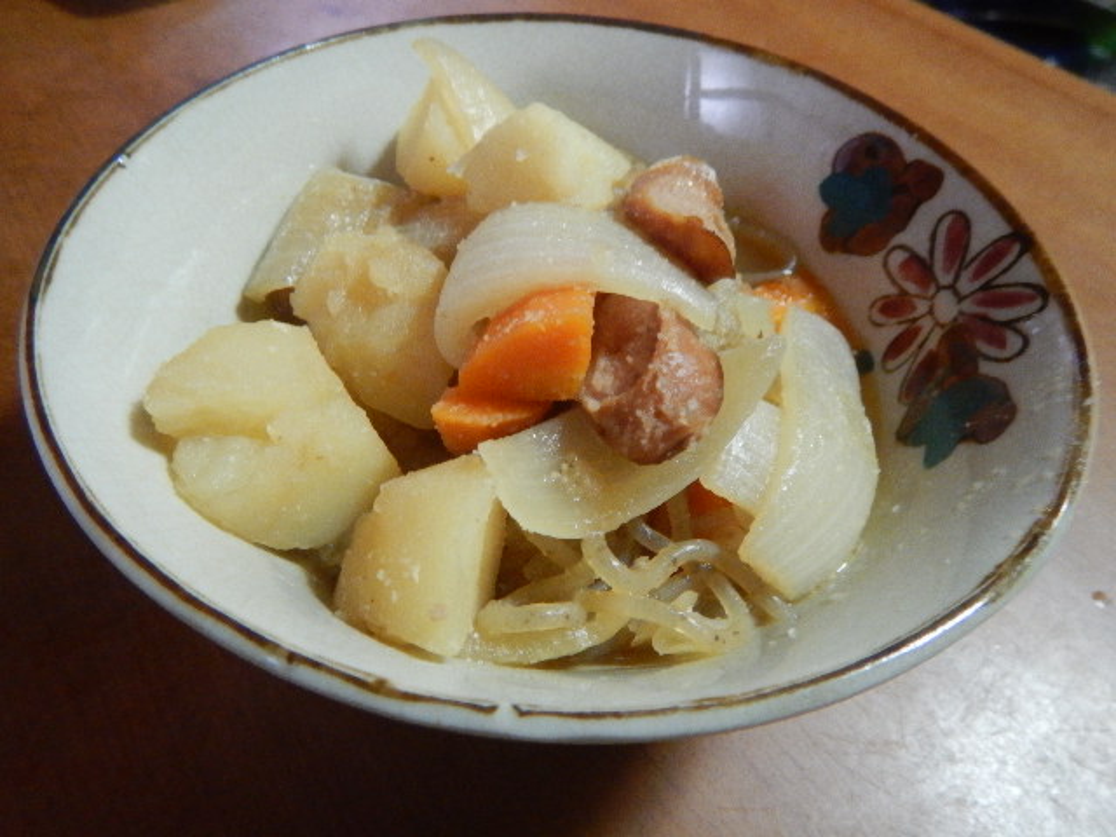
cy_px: 418
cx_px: 558
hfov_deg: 71.6
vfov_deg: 56.8
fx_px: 774
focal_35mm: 24
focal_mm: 4.3
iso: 560
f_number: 2.8
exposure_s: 1/8
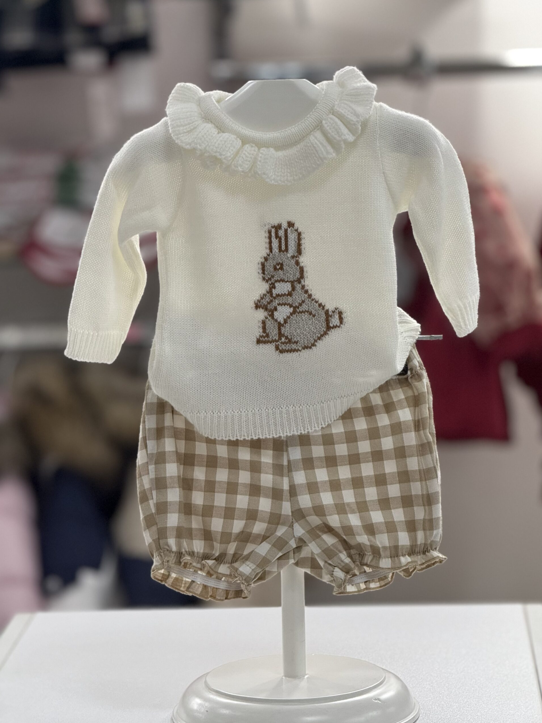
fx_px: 2526
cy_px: 359
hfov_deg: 12.2
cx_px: 272
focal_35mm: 121
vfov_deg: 16.3
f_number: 2.8
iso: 250
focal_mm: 15.66
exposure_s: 1/100
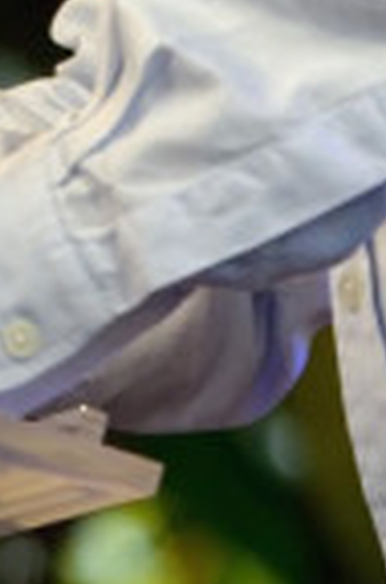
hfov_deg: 1.2
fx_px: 17707
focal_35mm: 1093
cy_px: -503
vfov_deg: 1.9
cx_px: 83
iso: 800
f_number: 5.6
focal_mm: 175
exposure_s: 1/250
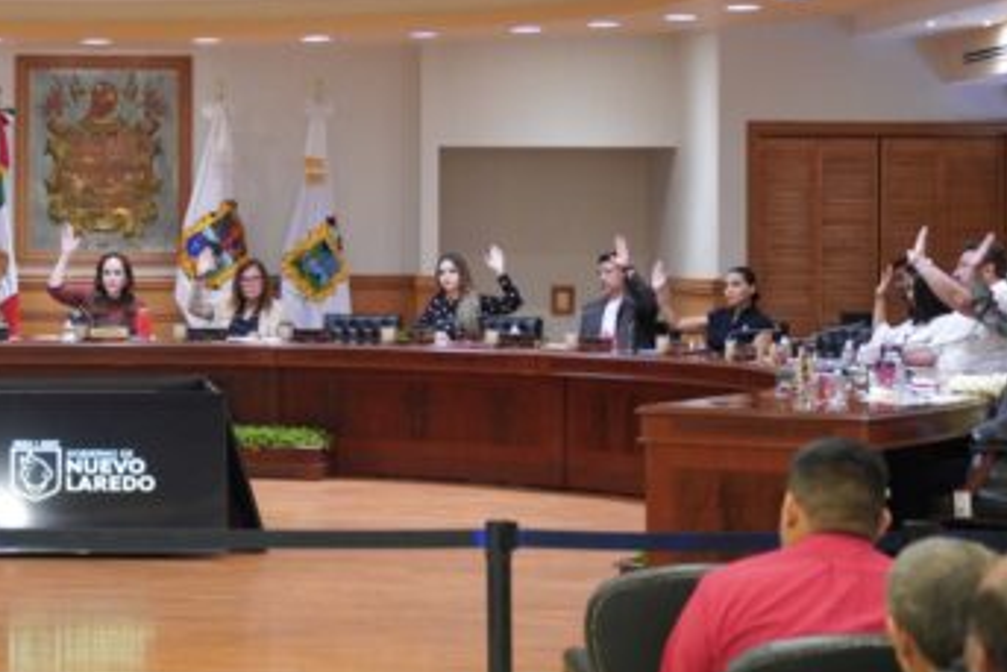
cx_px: 91
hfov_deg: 20.9
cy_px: 233
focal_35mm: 95
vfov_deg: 14.3
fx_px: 2667
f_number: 2.8
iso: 5000
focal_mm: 43.6
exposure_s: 1/250
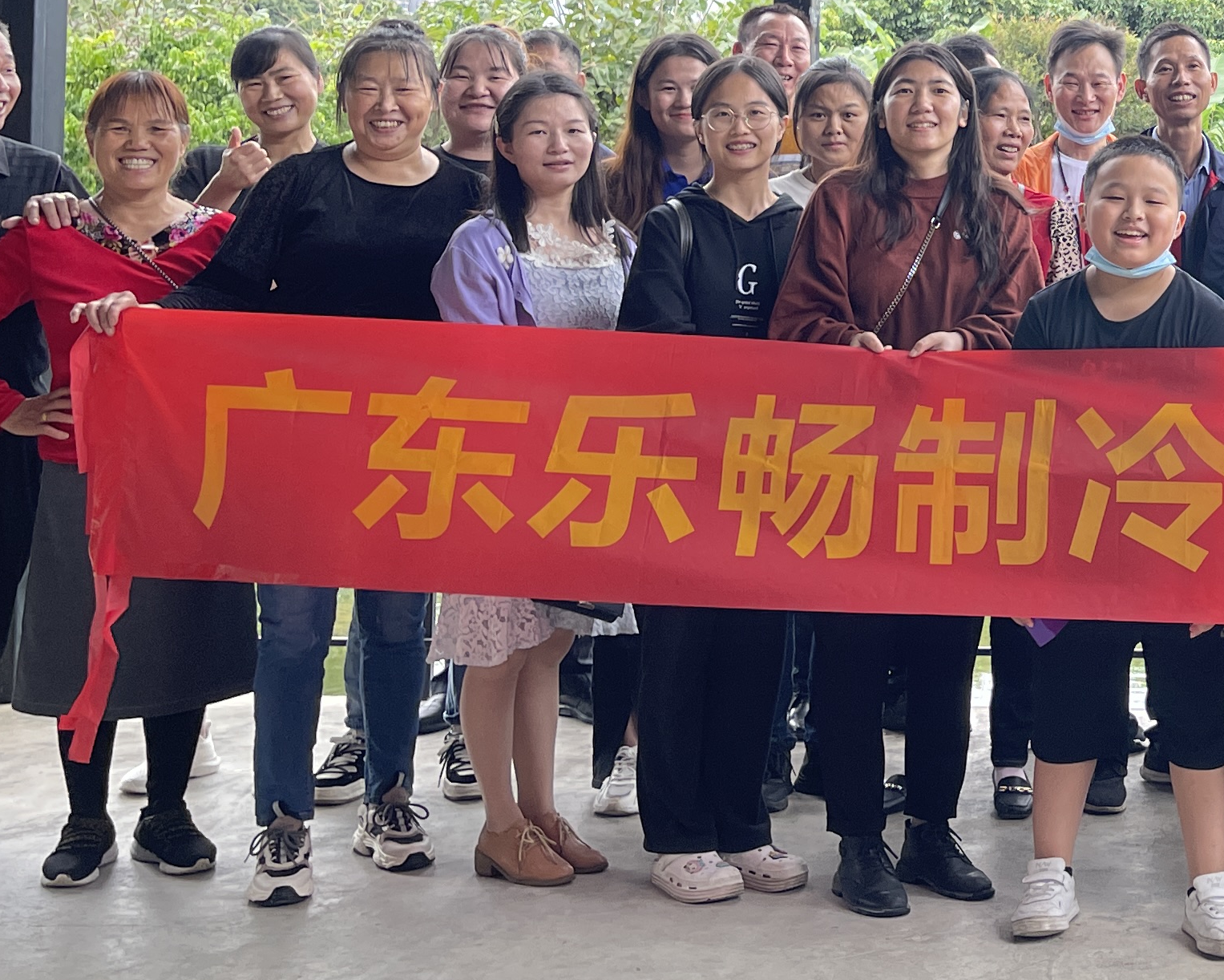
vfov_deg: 22.2
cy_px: 68
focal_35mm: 67
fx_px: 2427
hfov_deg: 26.4
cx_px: 1300
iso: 64
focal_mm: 5.1
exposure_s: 1/121
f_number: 1.6
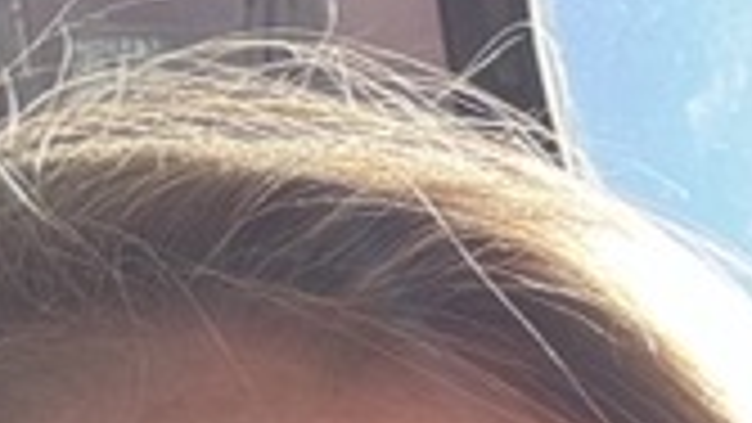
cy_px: 1300
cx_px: 369
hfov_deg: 17.2
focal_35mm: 125
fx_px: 2493
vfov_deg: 8.2
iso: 80
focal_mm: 2.69
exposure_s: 1/71
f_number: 1.9
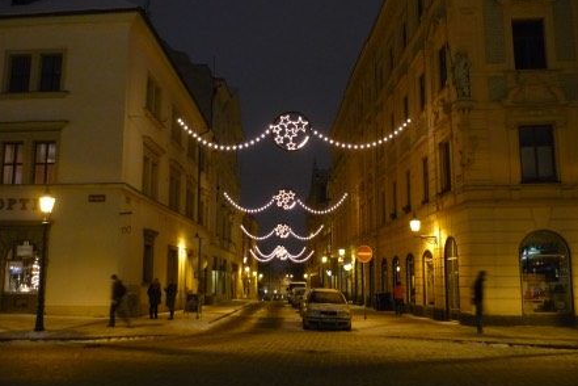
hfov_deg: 54.4
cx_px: 284
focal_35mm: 35
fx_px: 562
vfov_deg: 37.8
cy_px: 174
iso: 400
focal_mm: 5.5
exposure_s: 1/8
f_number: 2.8
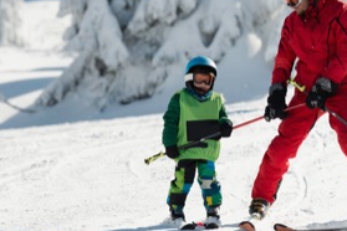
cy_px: 66
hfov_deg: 6.0
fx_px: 3316
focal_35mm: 344
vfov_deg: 4.0
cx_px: 119
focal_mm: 200
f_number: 5
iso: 200
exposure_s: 1/2000
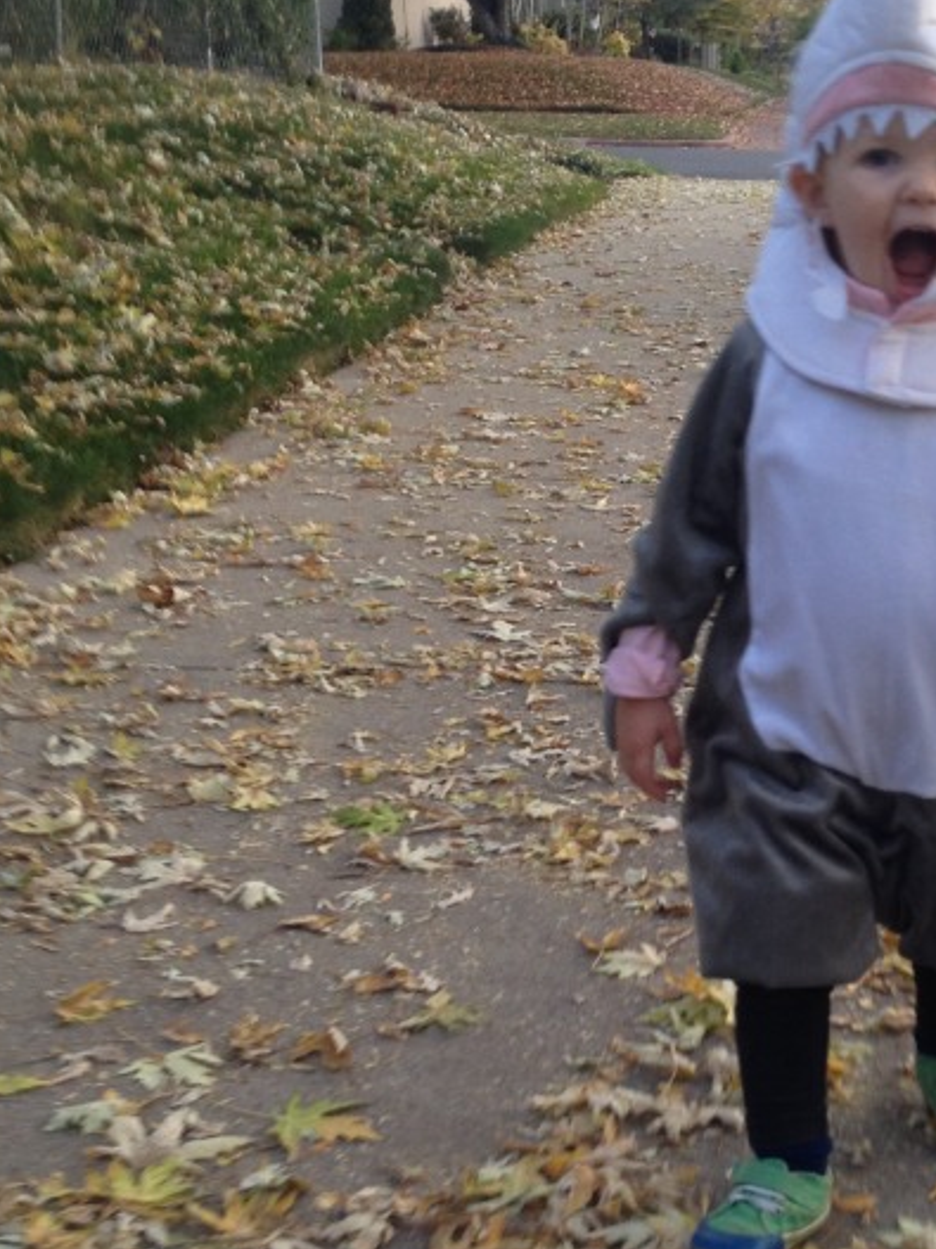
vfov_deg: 28.5
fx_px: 2453
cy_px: 711
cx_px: 808
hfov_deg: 21.2
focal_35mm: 68
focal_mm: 4.28
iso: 50
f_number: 2.4
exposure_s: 1/40
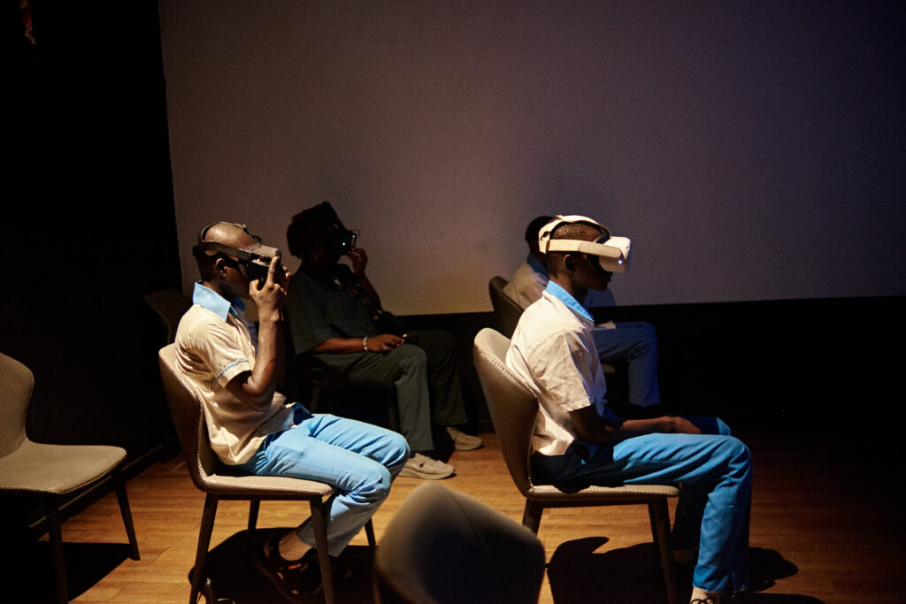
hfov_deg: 54.4
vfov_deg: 37.9
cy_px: 302
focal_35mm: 35
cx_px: 453
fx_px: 881
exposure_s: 1/60
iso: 3200
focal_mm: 23
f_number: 1.4
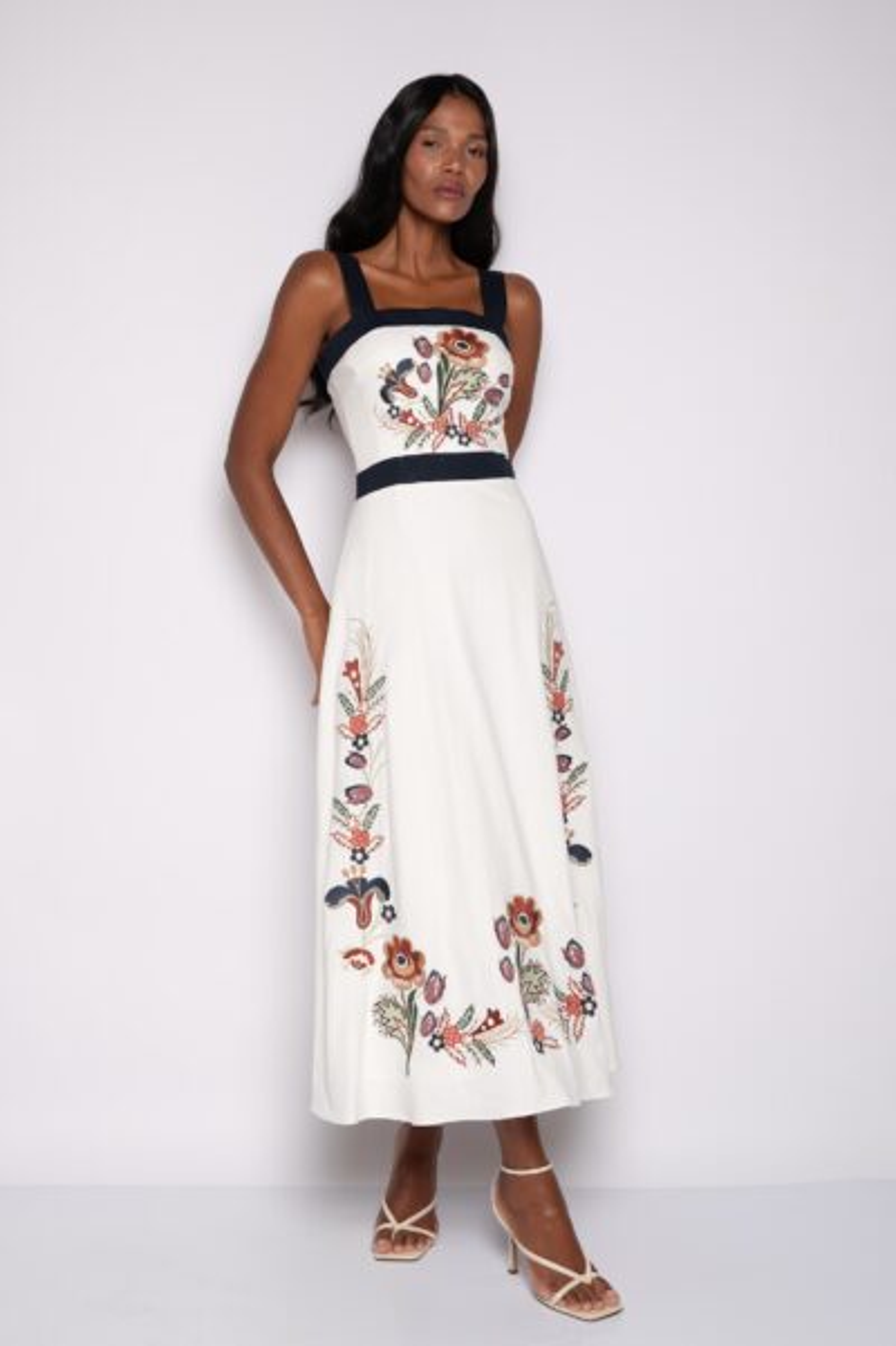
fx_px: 1794
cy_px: 673
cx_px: 448
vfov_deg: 41.1
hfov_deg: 28.0
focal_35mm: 48
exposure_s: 1/160
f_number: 8
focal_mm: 48
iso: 200
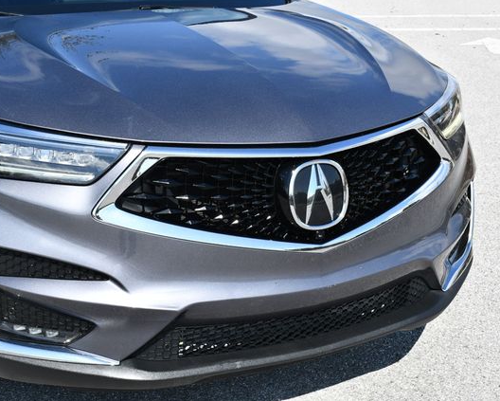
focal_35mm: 66
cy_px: 200
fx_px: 977
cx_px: 228
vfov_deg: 23.2
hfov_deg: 28.7
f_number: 8
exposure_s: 1/250
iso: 125
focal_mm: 29
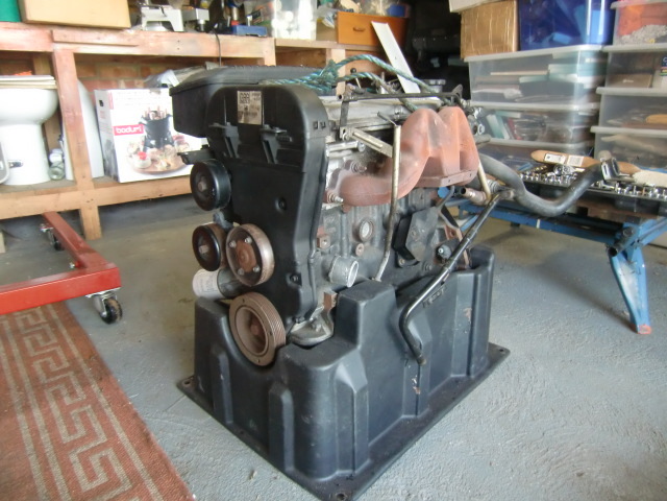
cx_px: 334
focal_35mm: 24
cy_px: 250
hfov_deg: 71.6
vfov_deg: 56.8
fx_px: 462
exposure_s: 1/50
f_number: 3.2
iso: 400
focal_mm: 4.3
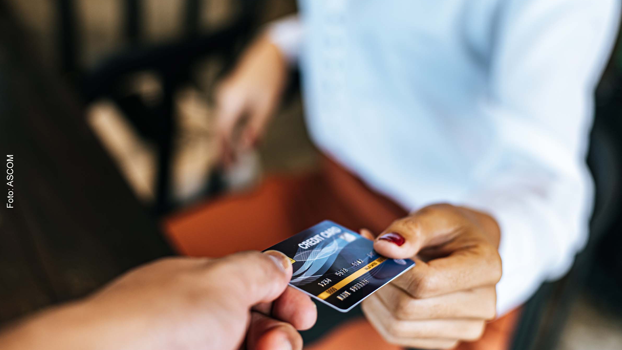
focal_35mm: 53
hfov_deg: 39.2
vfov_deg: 22.6
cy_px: 181
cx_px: 314
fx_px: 874
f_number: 2.5
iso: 400
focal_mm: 50
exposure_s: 1/100
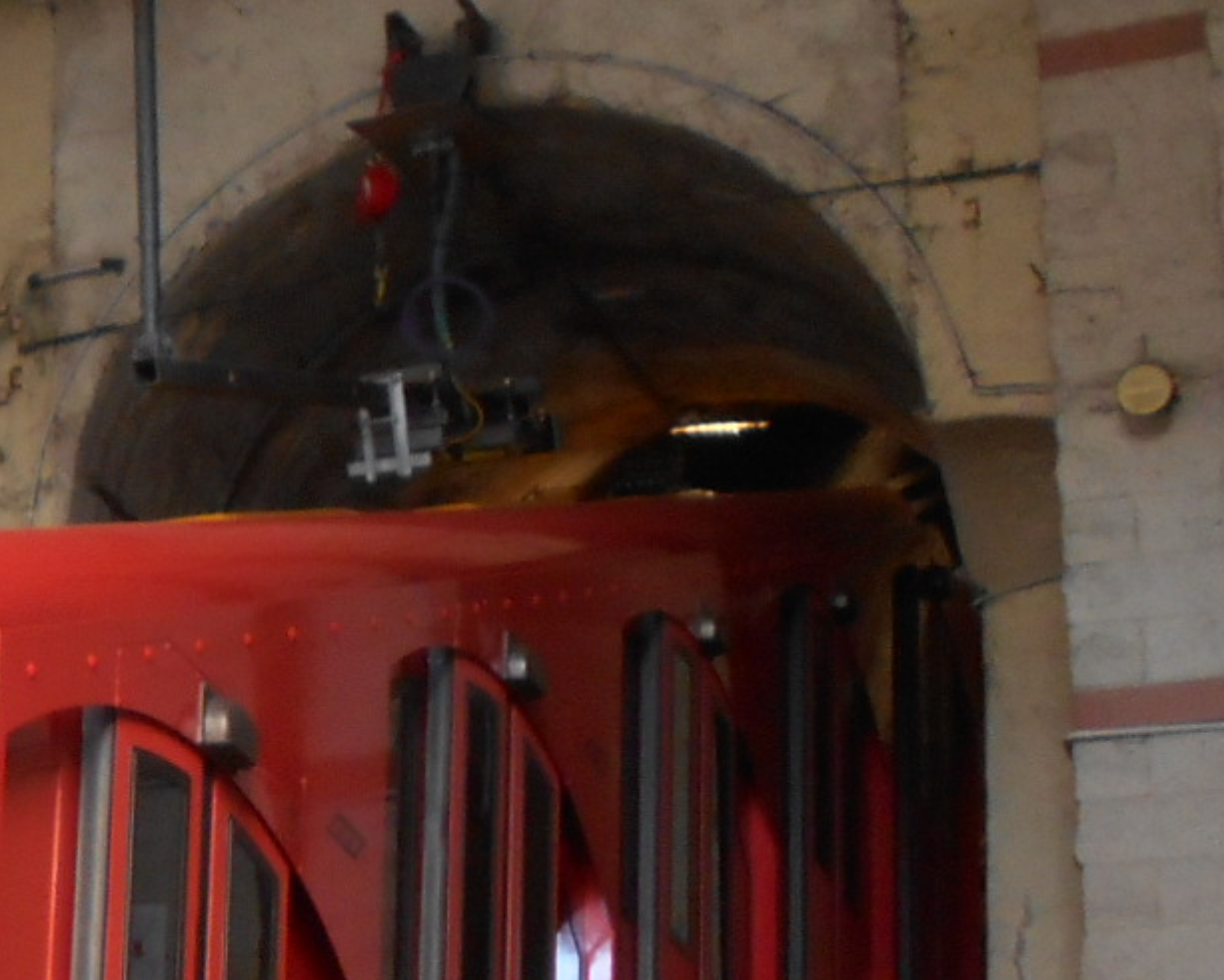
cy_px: 1030
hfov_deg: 18.2
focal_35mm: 94
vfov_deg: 16.0
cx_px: -583
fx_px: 3407
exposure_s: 1/30
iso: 180
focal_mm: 4.6
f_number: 3.2
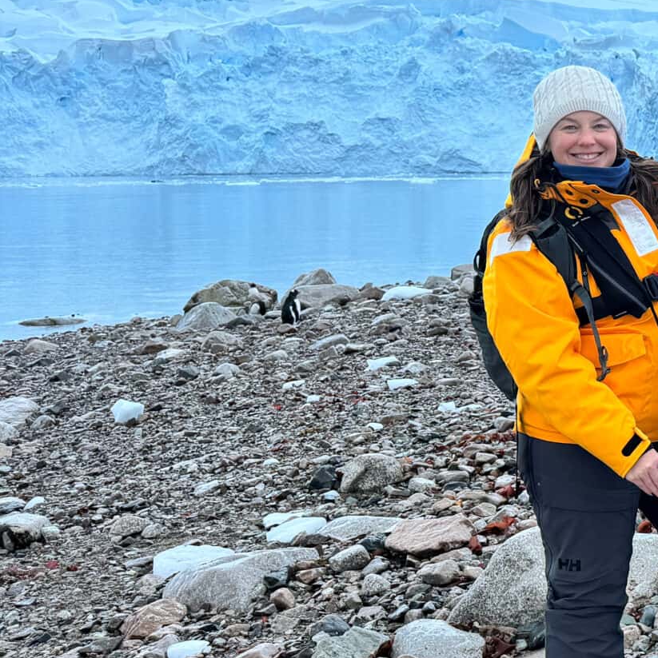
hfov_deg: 21.9
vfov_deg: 26.0
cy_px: 251
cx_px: 971
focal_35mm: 66
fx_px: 1419
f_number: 1.78
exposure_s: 1/2041
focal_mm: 6.86
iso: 80
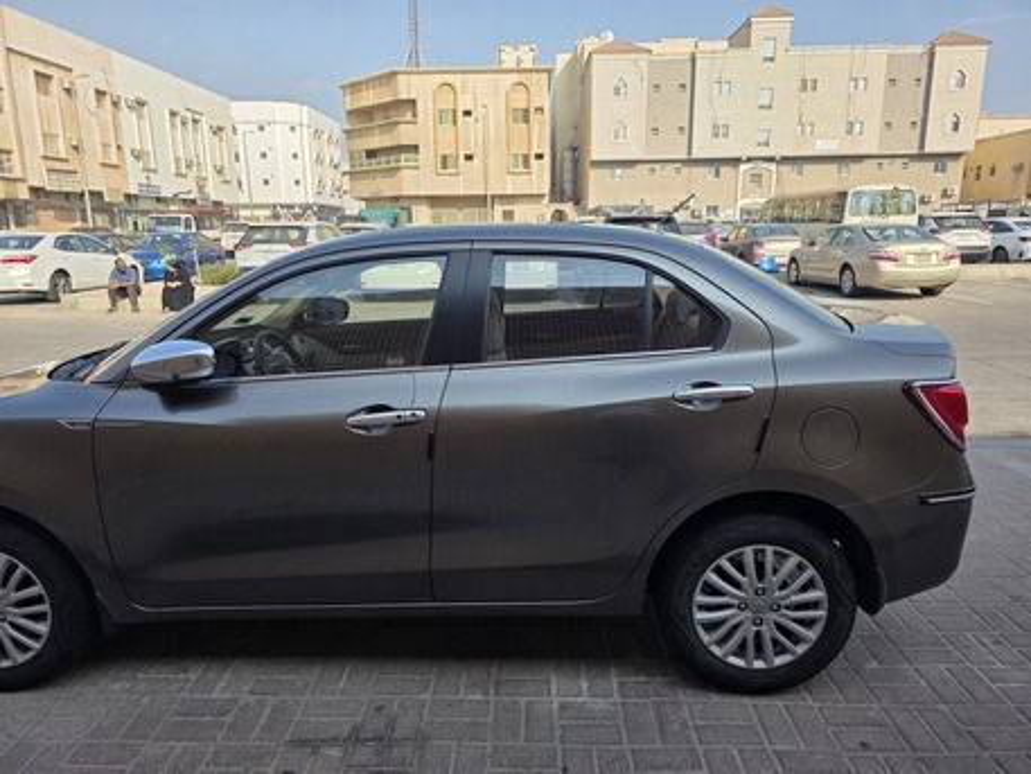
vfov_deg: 58.9
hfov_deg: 73.9
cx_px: 516
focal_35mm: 23
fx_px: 685
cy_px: 387
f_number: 1.7
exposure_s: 1/4650
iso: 80
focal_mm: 6.3
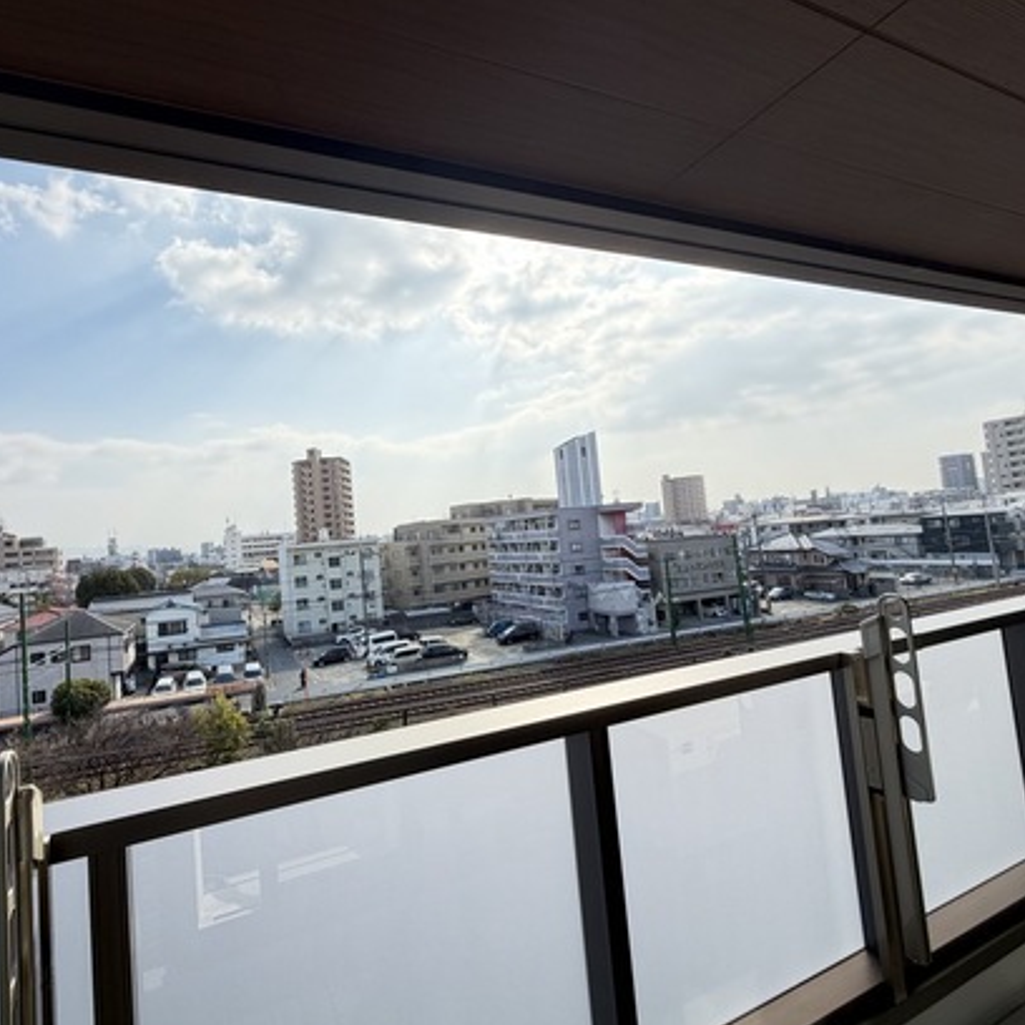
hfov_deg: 82.8
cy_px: 507
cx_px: 404
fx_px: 570
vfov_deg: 84.0
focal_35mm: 17
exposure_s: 1/760
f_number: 2.2
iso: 40
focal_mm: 2.22
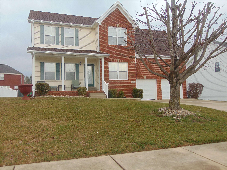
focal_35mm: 30
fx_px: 197
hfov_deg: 60.0
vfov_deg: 46.8
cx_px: 114
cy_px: 85
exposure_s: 1/50
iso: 80
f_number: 3.1
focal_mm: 5.4
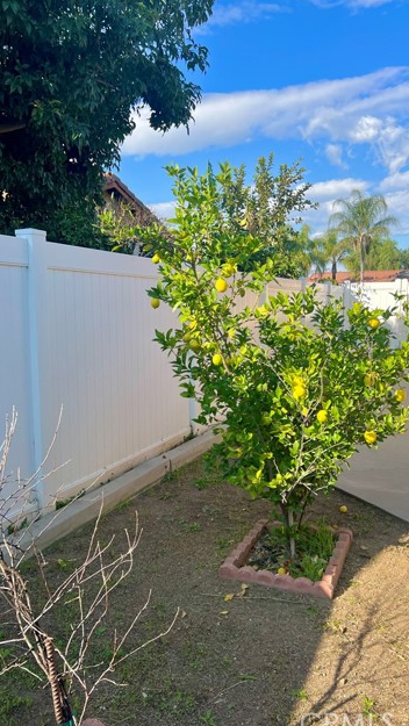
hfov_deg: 40.2
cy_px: 368
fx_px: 559
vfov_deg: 66.0
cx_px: 225
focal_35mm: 29
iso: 50
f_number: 1.5
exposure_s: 1/2123
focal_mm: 5.7
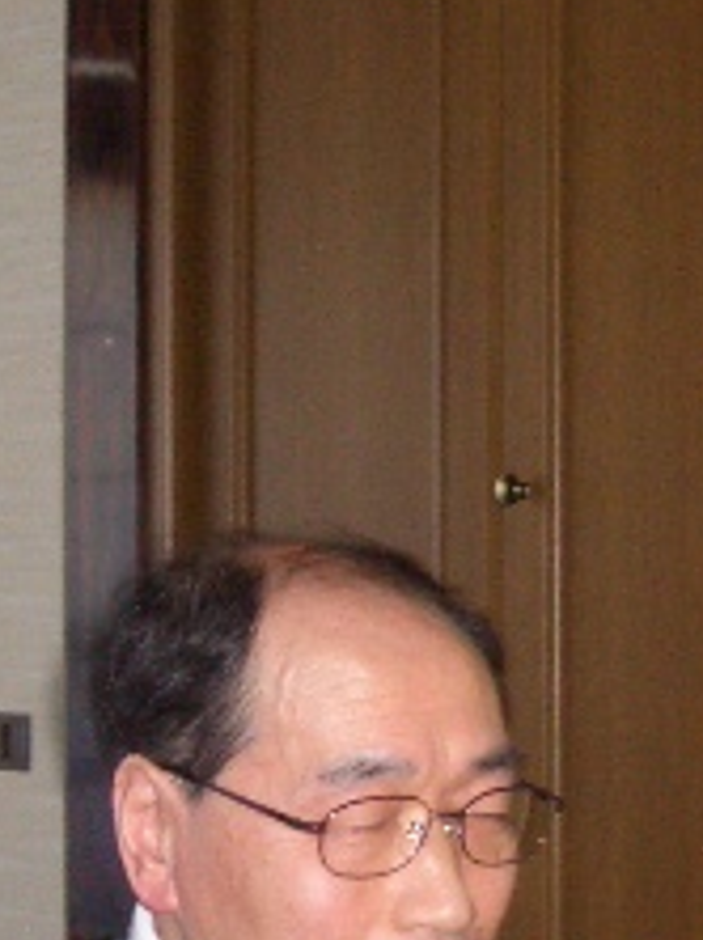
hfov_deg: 14.2
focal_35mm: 104
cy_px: 796
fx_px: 2822
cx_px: 491
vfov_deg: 18.7
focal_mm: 4.8
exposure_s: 1/40
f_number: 4
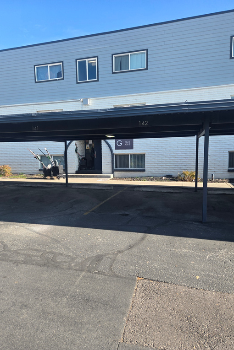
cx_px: 112
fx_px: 234
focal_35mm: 24
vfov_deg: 73.7
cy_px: 175
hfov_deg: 53.1
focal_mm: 5.4
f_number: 1.8
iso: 80
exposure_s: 1/1690
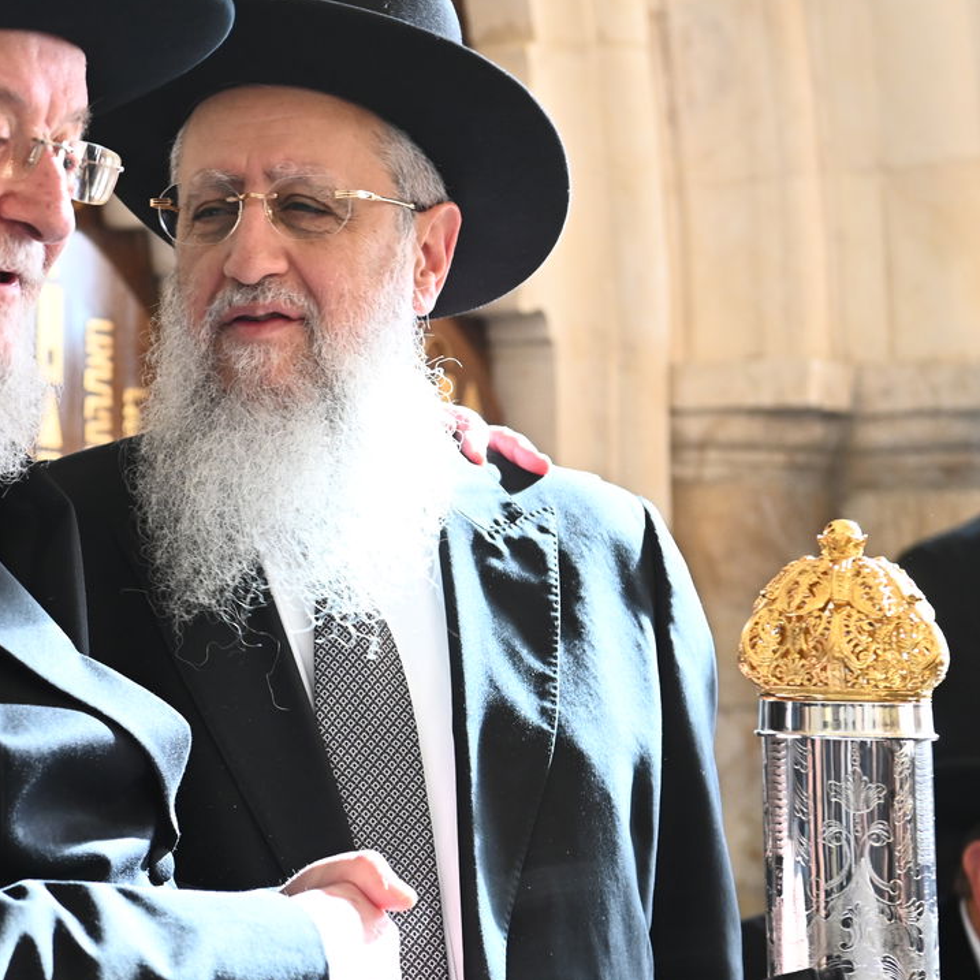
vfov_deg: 15.0
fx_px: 3715
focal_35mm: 116
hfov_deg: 14.8
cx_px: 79
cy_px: 367
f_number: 5
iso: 2500
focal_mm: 70
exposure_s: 1/160
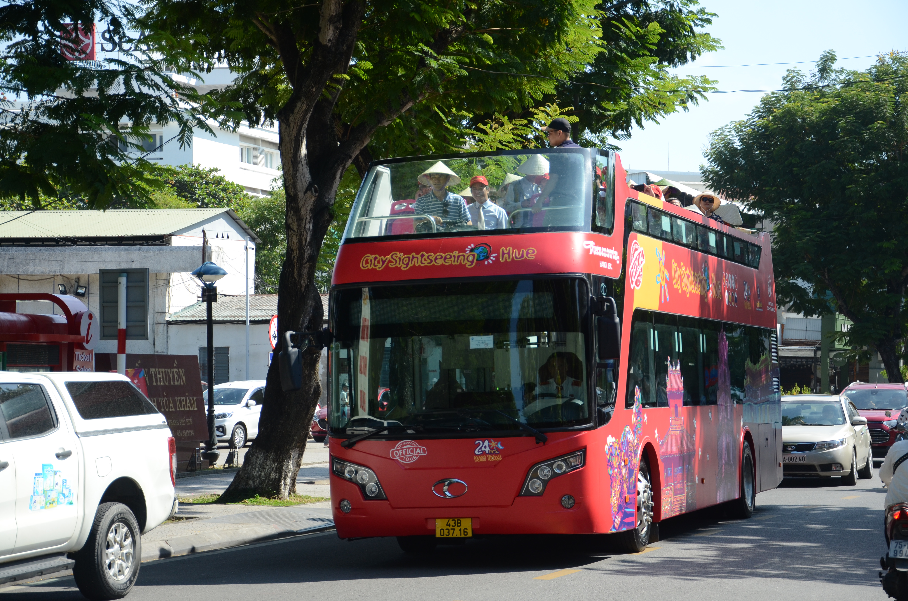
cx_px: 454
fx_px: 2341
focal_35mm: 93
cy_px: 300
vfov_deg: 14.6
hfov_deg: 22.0
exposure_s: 1/640
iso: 250
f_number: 5.3
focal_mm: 62
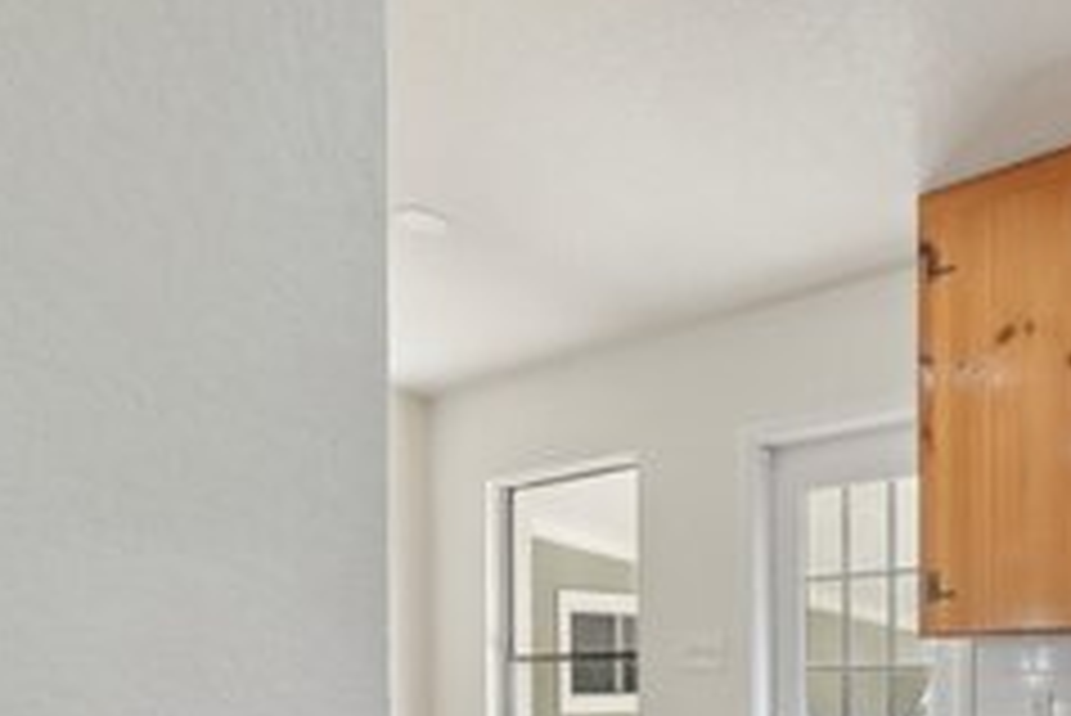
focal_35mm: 35
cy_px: 651
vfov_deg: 35.6
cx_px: 878
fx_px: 1042
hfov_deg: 50.6
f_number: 8
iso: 500
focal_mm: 13
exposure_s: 1/40
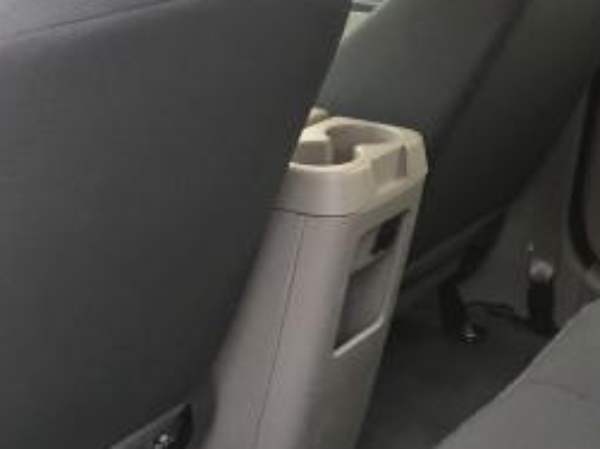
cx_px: 514
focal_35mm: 74
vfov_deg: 19.9
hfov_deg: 25.7
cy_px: 174
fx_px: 1282
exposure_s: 1/30
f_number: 2.2
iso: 50
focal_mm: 4.15
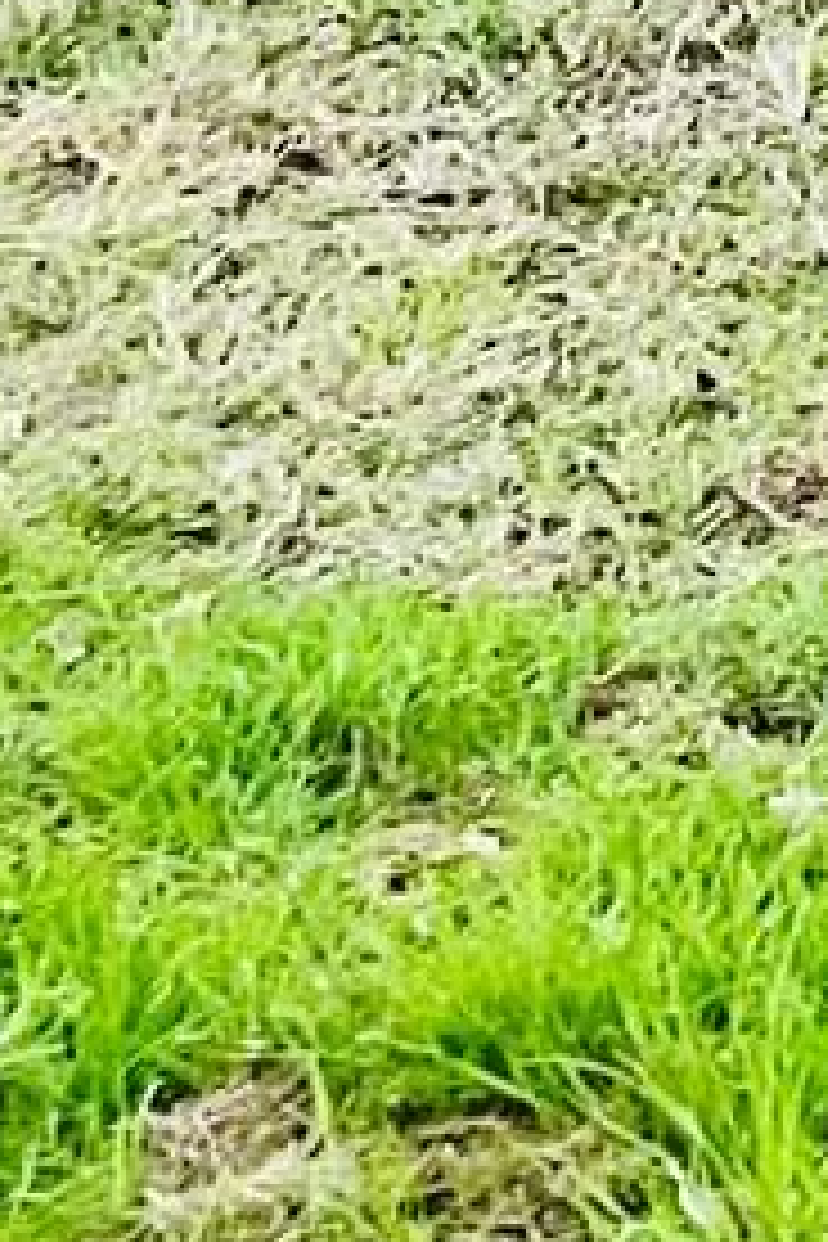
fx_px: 6934
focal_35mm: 201
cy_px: -572
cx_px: 3416
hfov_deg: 5.8
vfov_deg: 9.9
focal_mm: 5.1
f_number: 1.6
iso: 250
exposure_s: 1/60
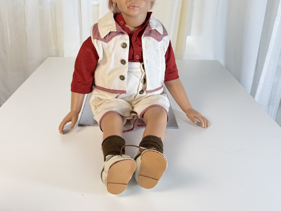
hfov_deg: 56.5
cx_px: 117
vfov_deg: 43.7
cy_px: 76
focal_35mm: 32
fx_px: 260
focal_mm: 6.76
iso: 100
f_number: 1.78
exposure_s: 1/121
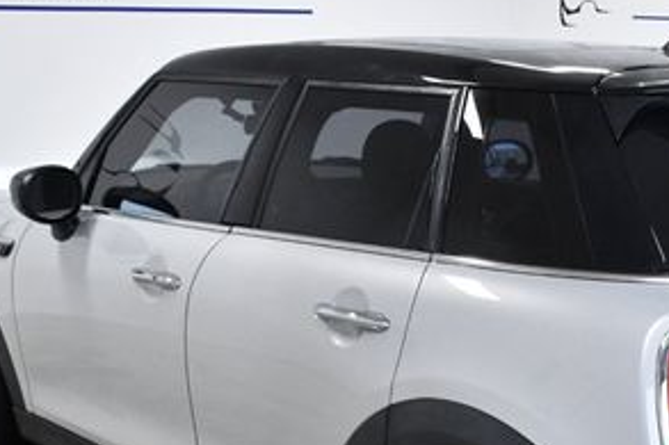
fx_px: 1337
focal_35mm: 72
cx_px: 518
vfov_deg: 18.5
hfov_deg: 27.6
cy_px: 415
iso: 2500
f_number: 8
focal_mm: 22
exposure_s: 1/250
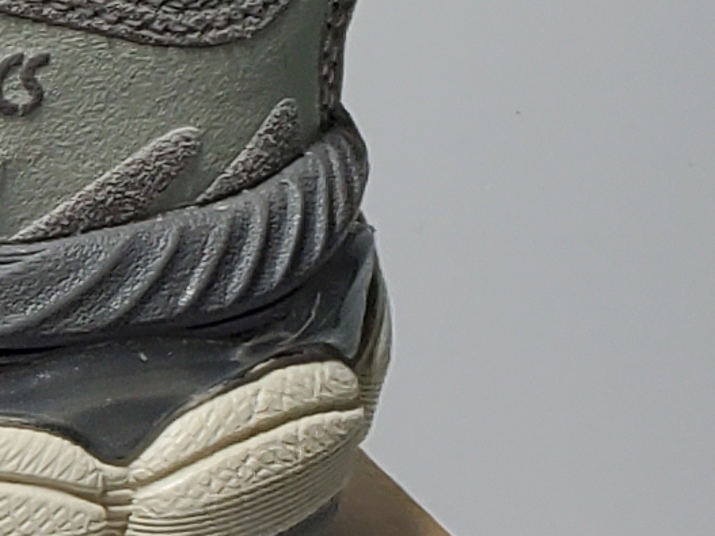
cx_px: -1058
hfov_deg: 8.9
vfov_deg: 7.4
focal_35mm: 199
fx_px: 4109
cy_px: 628
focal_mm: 4.3
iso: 50
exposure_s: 1/204
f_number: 2.4
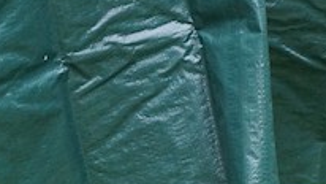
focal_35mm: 660
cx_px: -120
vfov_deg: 1.8
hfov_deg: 3.3
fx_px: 5707
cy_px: -30
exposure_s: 1/80
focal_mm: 90
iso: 800
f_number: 5.6
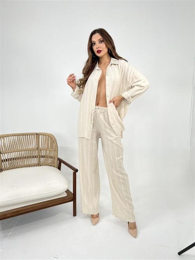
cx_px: 98
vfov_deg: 67.3
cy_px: 130
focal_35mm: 26
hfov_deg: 53.1
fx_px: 195
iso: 50
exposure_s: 1/157
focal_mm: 5.7
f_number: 1.5
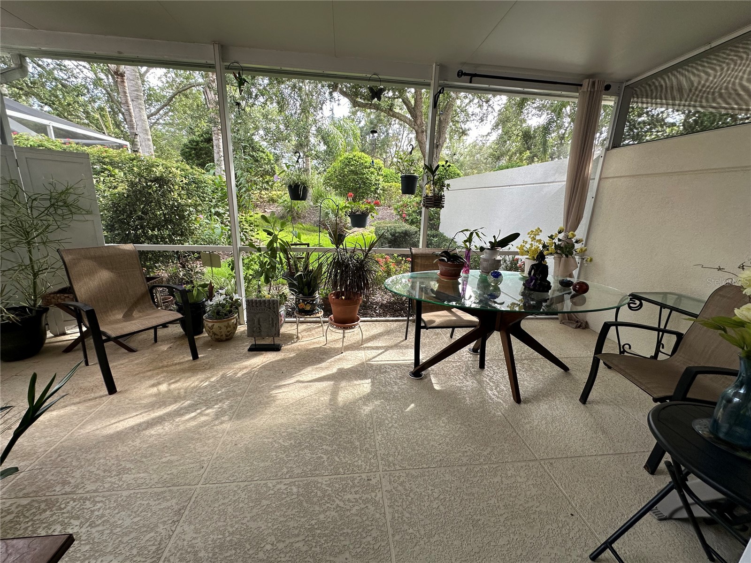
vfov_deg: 85.7
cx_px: 376
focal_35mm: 14
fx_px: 304
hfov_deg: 102.1
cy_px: 282
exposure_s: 1/99
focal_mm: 2.22
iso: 100
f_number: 2.2
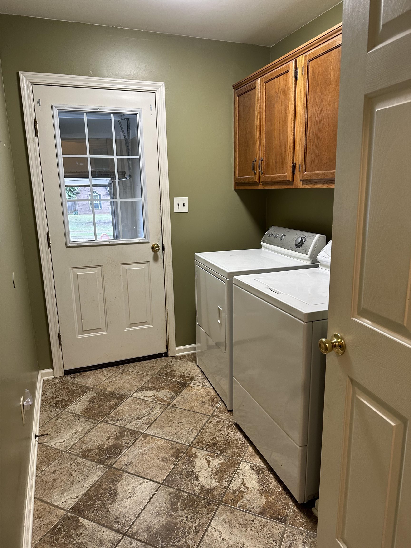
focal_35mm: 24
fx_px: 380
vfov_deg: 71.6
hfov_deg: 56.8
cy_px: 274
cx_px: 206
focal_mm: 6.86
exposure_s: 1/60
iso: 125
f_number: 1.78
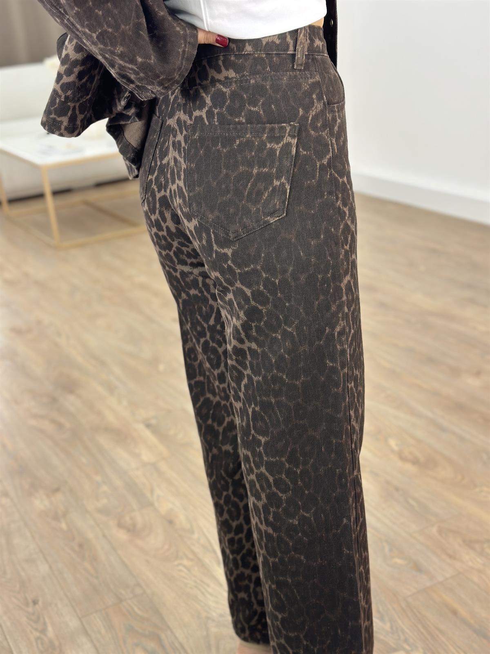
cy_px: 327
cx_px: 245
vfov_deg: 39.7
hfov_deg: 30.3
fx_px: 906
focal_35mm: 48
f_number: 1.78
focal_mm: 6.86
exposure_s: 1/100
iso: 125
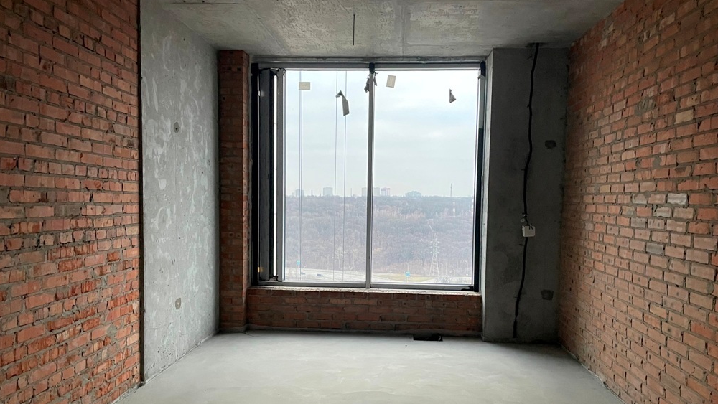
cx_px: 364
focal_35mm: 29
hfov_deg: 66.1
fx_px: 552
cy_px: 240
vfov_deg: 40.1
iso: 400
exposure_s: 1/60
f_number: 1.6
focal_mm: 4.2
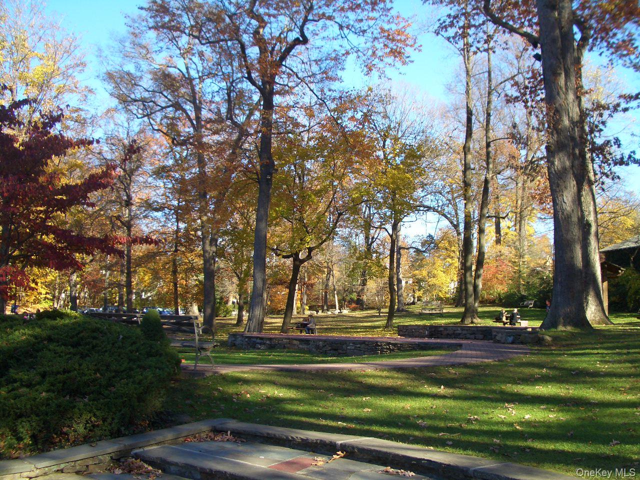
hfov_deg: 52.6
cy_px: 240
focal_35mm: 35
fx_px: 647
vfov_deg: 40.7
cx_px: 320
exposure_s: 1/125
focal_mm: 5.8
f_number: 4.3
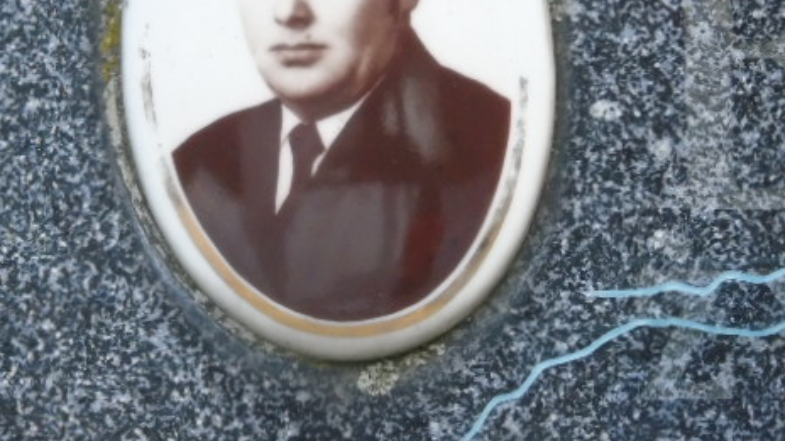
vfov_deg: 1.9
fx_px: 13051
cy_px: 71
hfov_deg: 3.4
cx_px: 291
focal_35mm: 627
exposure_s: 1/250
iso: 640
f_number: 5.3
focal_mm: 74
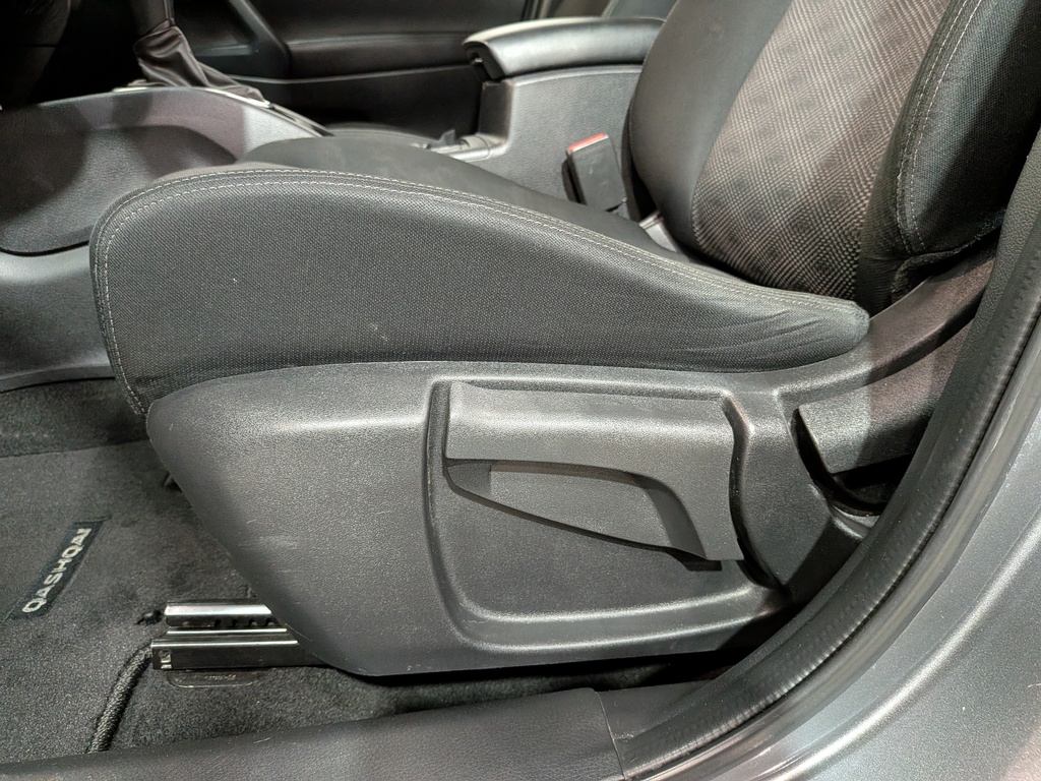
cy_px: 390
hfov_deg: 71.6
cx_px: 520
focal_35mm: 24
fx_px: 722
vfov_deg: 56.8
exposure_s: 1/30
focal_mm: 4.53
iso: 660
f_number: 1.7
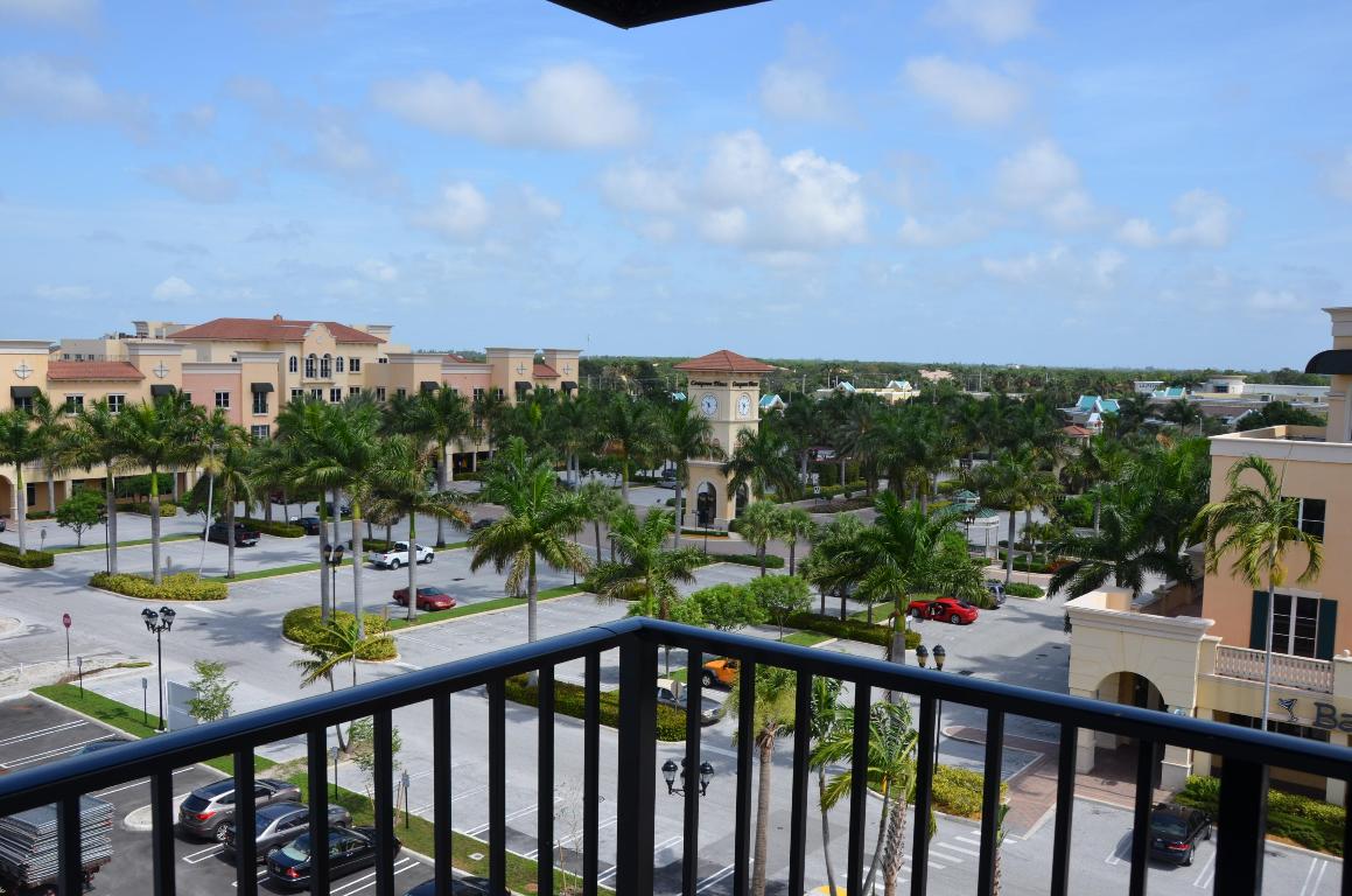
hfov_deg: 57.3
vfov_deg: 39.8
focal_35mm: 33
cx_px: 676
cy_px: 448
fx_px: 1237
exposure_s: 1/250
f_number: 8
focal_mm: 22
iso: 110
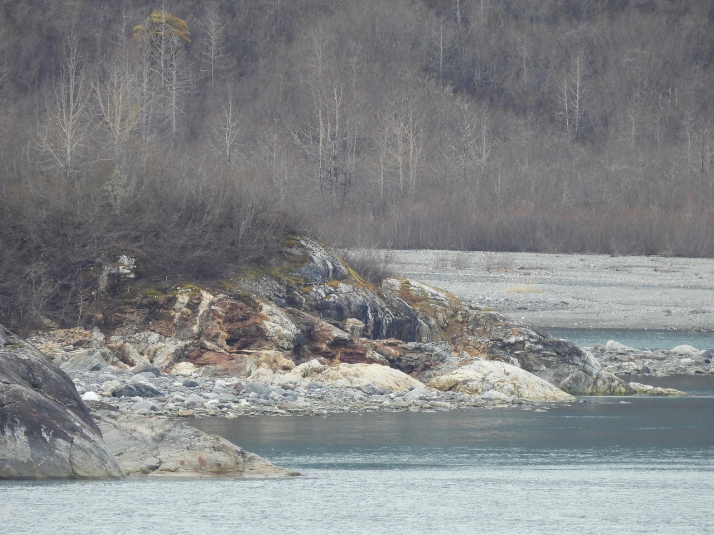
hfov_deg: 1.7
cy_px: 268
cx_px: 357
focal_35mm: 1200
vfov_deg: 1.2
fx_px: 24752
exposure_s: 1/500
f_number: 6.3
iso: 320
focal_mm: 214
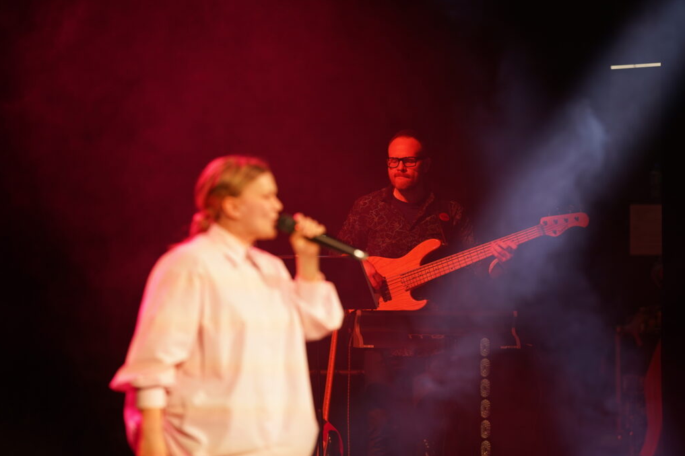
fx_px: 2588
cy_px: 229
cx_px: 342
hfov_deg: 15.1
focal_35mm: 136
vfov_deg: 10.1
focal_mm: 135
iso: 320
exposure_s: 1/80
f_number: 2.2
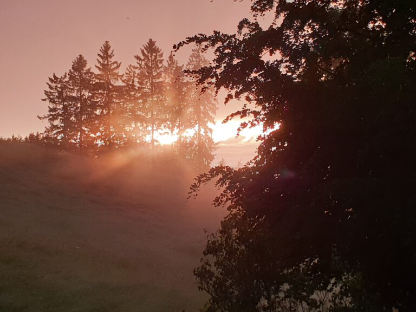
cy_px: 156
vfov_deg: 53.1
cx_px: 208
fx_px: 312
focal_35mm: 26
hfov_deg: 67.3
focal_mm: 4.3
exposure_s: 1/50
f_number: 2.4
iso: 64
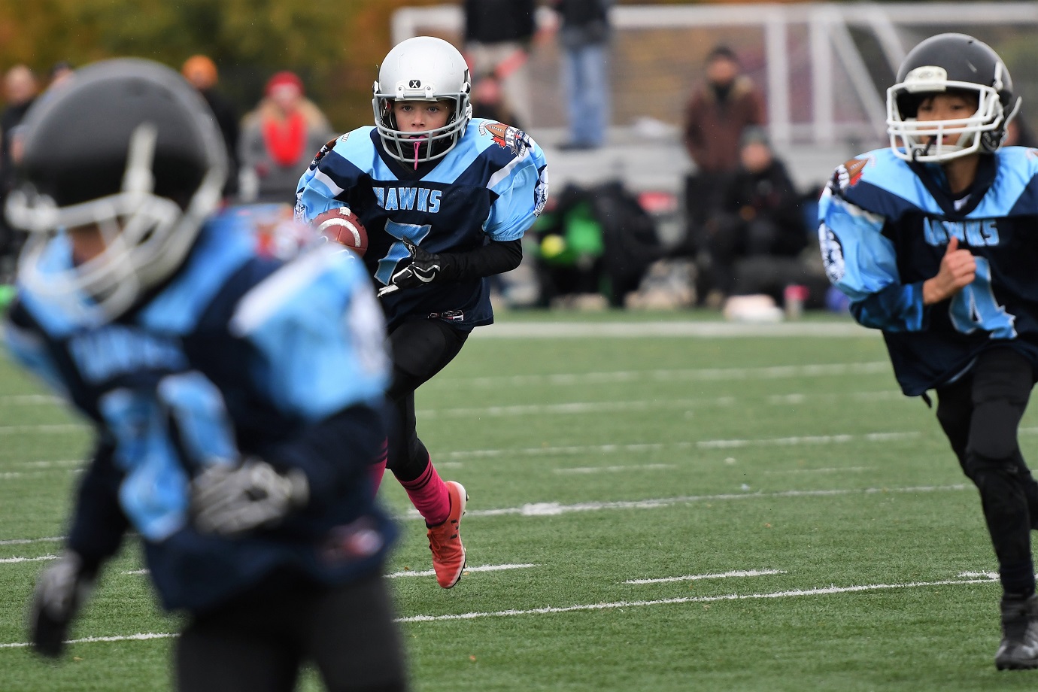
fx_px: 8649
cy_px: 346
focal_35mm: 300
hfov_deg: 6.9
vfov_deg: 4.6
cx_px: 519
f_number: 2.8
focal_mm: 200
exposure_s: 1/1000
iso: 560
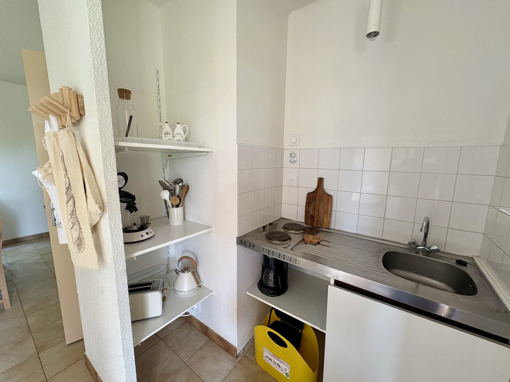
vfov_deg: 85.7
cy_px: 191
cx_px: 255
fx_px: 206
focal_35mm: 14
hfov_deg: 102.1
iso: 250
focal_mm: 2.22
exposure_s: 1/99
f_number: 2.2
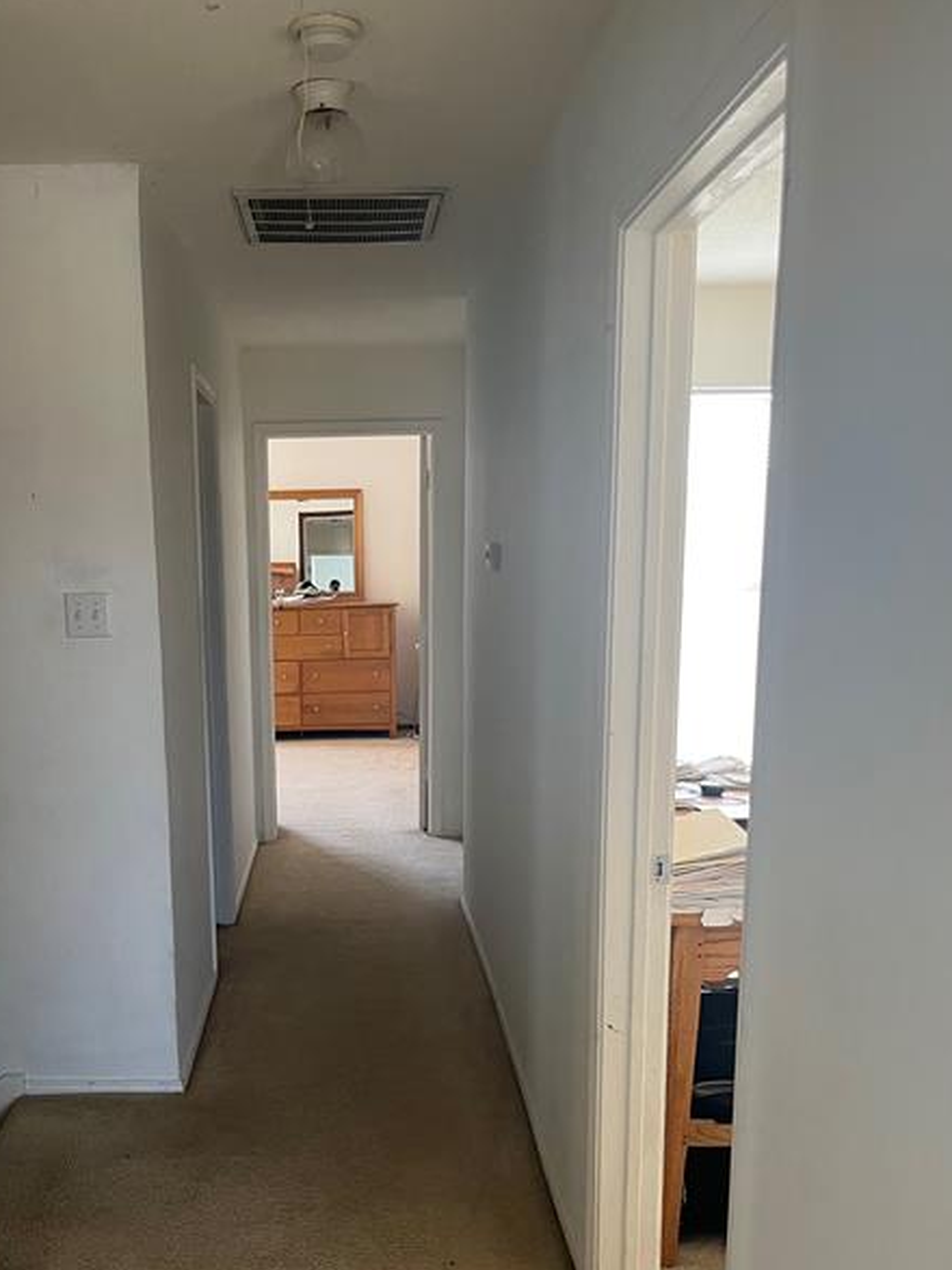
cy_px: 788
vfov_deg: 53.4
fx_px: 1247
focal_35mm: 34
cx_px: 355
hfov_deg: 41.5
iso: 125
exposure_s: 1/81
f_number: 1.6
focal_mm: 5.1
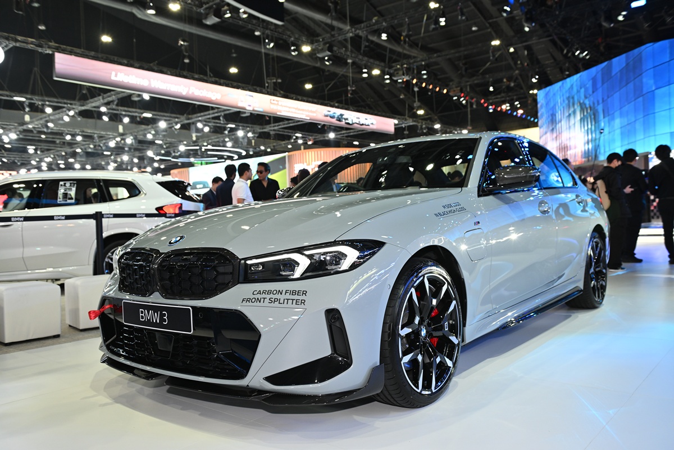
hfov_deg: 60.3
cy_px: 225
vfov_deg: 42.3
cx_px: 337
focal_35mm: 31
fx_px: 580
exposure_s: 1/60
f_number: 4
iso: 1000
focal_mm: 31
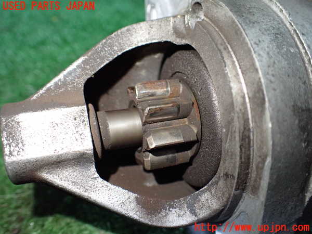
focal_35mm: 30
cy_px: 117
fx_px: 270
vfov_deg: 46.8
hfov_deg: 60.0
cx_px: 156
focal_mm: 5.4
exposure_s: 1/80
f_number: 2.3
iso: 800
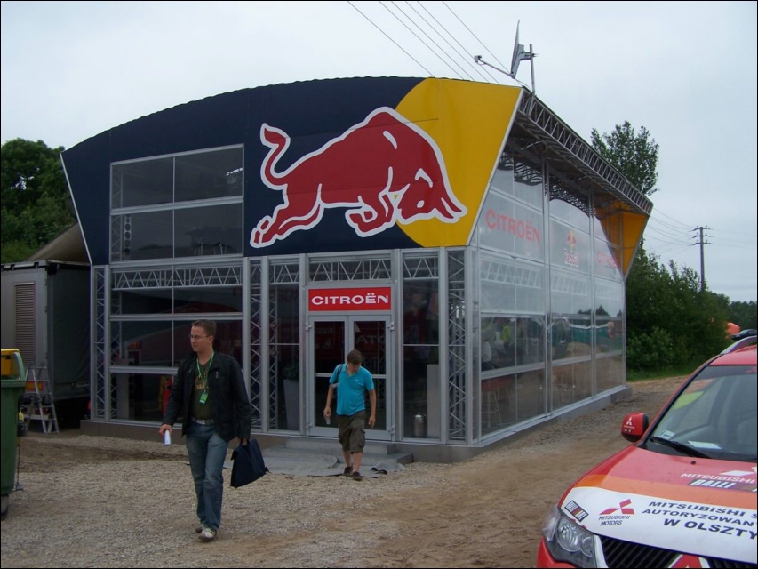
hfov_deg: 49.0
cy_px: 284
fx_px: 832
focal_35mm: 38
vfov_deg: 37.7
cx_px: 379
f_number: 2.8
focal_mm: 6.3
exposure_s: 1/800
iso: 80
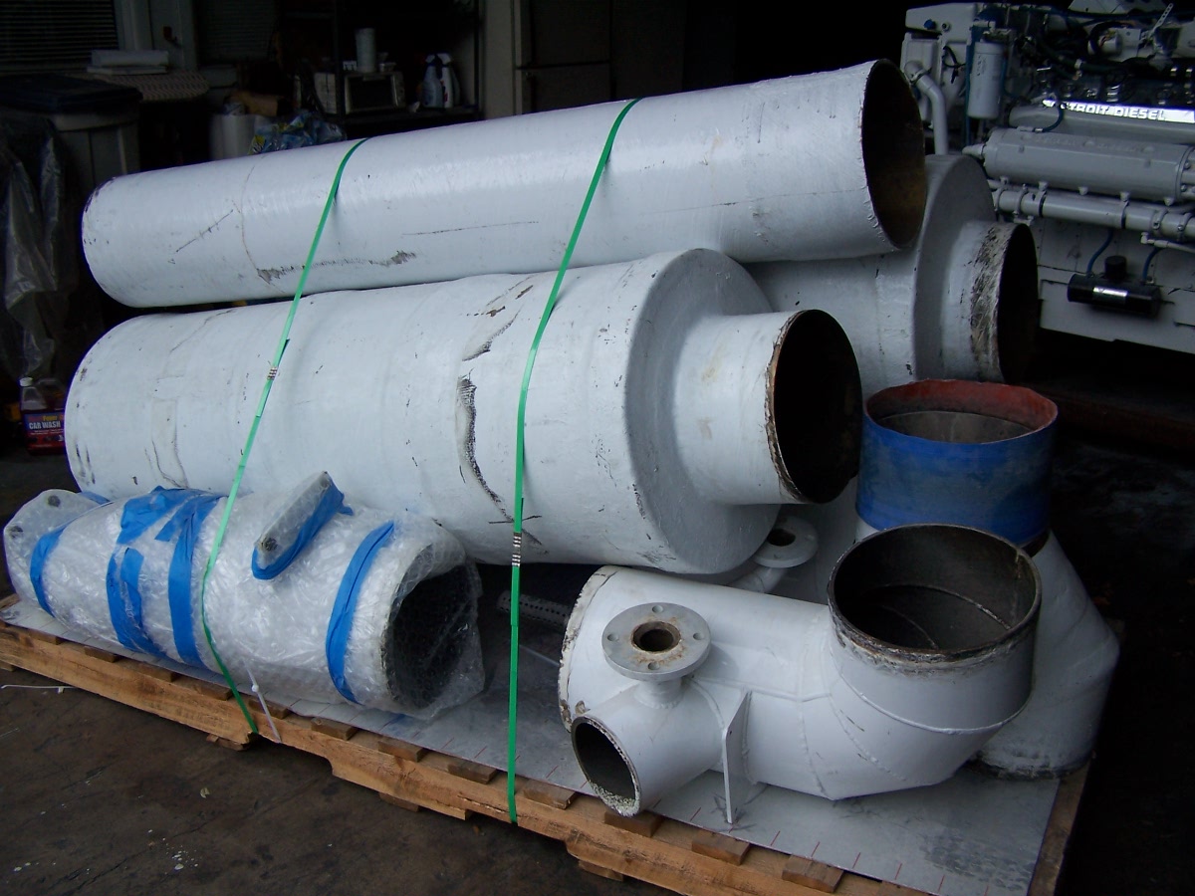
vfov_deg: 37.7
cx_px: 598
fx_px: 1312
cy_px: 448
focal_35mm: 38
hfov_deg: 49.0
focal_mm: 6.3
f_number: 2.8
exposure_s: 1/350
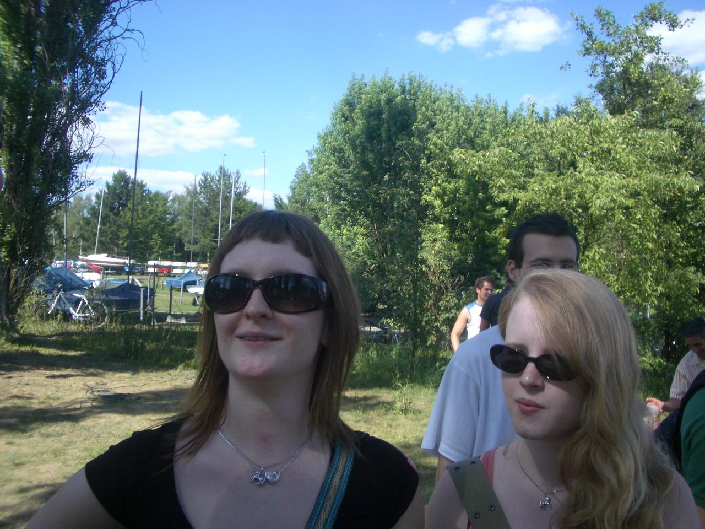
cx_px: 352
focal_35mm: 35
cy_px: 264
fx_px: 713
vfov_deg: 40.7
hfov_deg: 52.6
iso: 50
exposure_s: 1/250
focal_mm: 5.8
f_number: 4.3
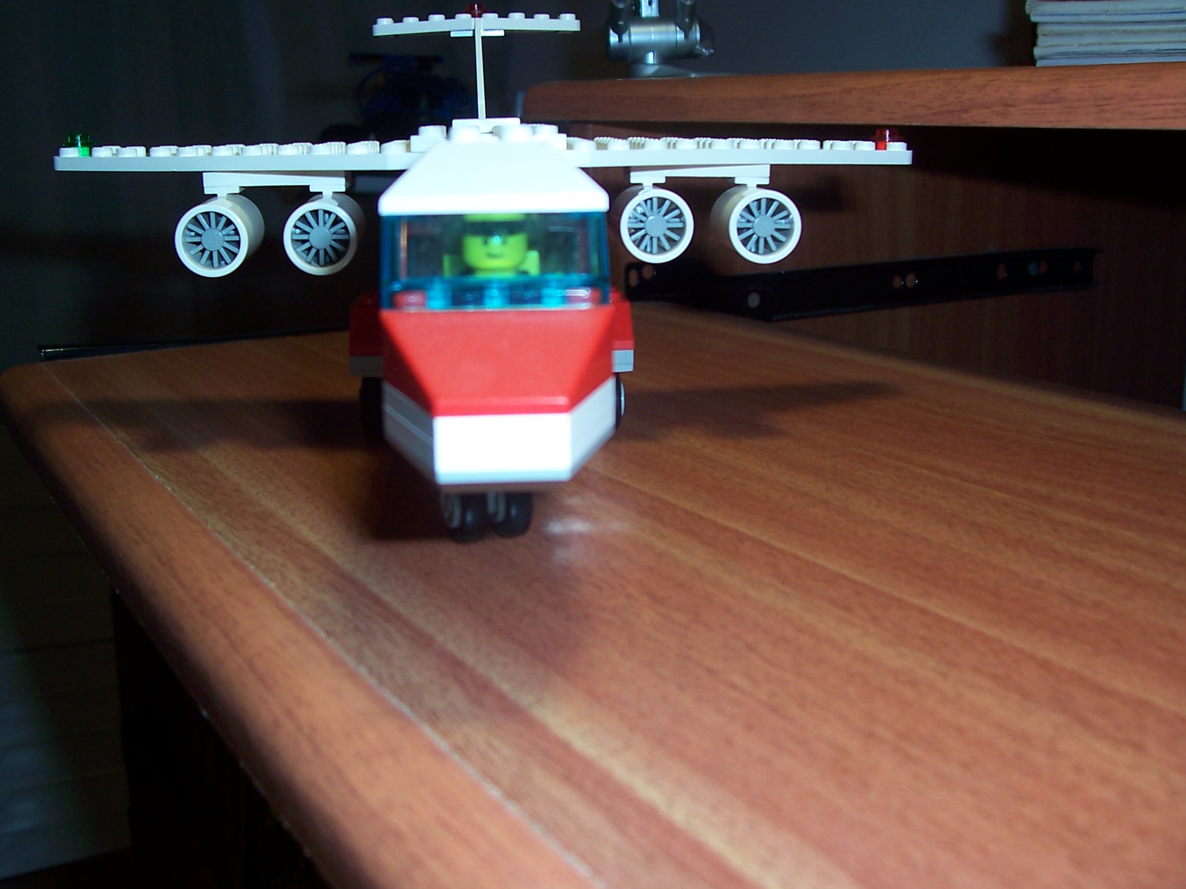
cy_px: 423
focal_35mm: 38
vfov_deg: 37.7
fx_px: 1302
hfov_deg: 48.9
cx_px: 530
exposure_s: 1/60
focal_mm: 5.6
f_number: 2.7
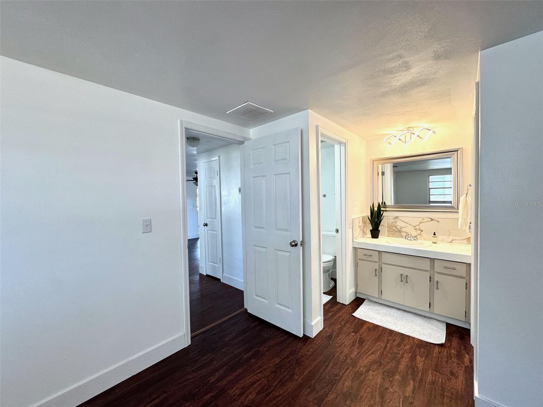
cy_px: 204
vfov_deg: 85.7
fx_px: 220
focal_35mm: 14
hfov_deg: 102.1
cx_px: 272
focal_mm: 2.22
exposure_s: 1/120
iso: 200
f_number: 2.2
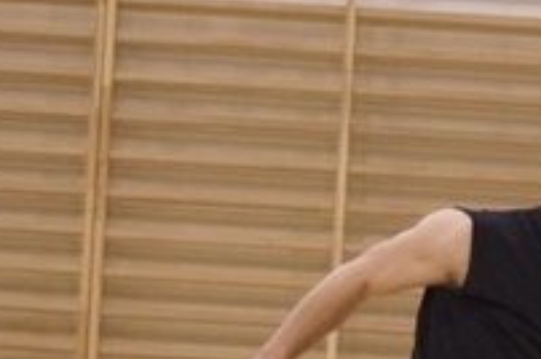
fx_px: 5441
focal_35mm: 363
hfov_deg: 5.7
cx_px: 702
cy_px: 429
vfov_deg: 3.8
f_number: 4.5
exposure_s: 1/100
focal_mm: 75
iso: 3200
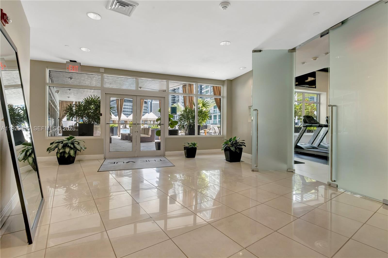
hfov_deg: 100.4
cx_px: 194
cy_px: 129
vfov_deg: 77.3
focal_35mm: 15
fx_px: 162
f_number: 8
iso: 1000
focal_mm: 10
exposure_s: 1/50
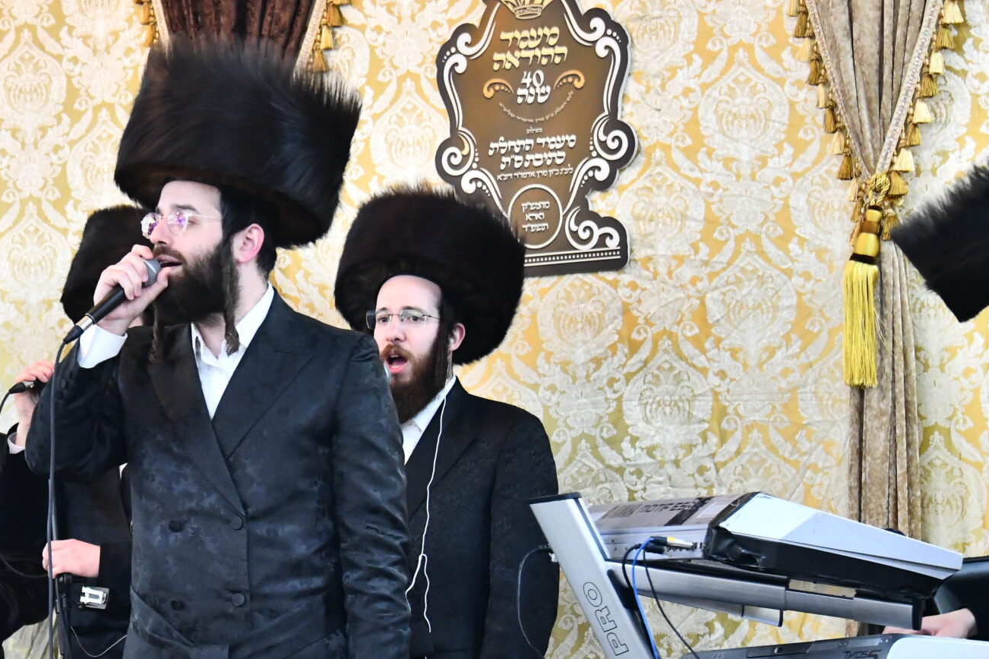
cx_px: 177
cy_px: 491
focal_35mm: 177
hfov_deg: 11.6
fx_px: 4862
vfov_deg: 7.7
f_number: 5.6
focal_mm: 90
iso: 3200
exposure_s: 1/125
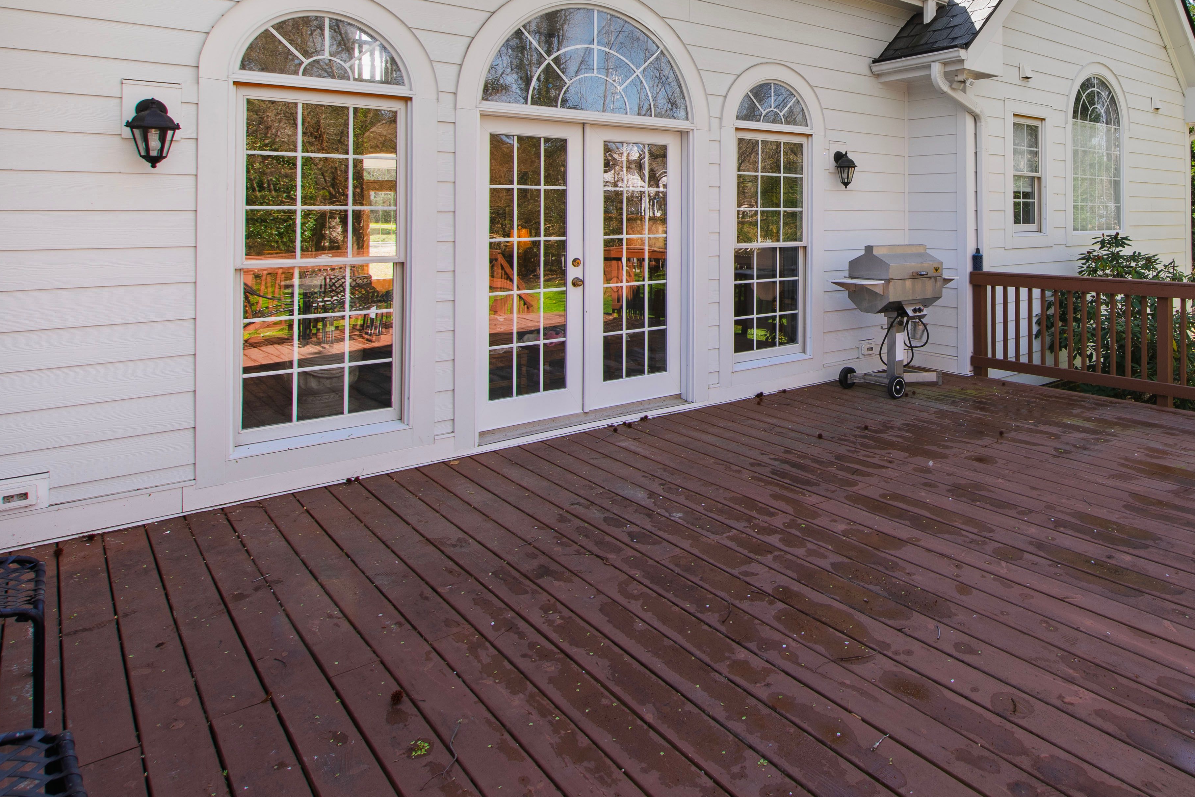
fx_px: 763
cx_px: 882
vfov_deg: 52.8
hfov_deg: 71.4
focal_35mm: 23
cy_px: 204
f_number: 8
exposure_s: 1/20
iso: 100
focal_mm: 10
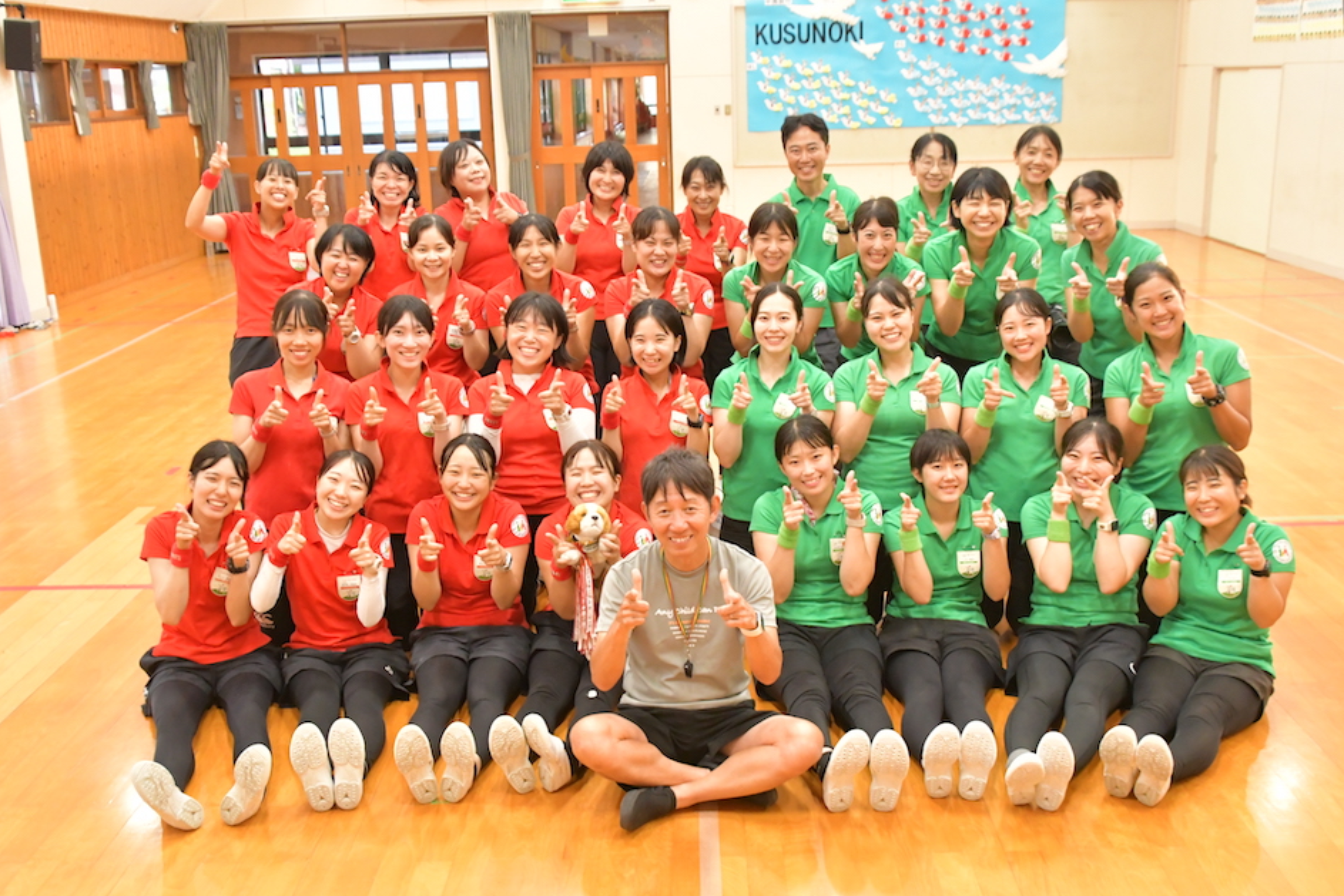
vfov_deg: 37.9
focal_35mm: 35
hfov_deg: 54.4
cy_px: 451
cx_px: 683
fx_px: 1307
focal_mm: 22
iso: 4000
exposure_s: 1/80
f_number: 4.5
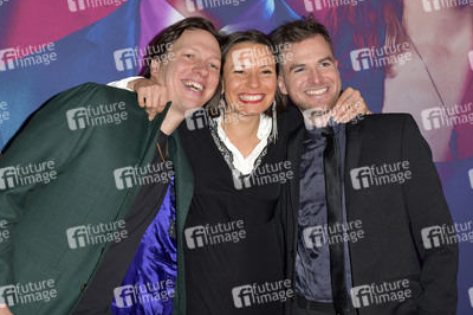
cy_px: 146
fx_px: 1037
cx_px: 231
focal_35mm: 79
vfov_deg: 17.2
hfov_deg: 25.7
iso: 640
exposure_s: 1/250
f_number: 5.6
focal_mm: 70
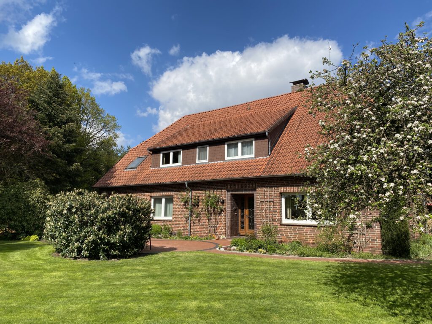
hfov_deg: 67.3
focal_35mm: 26
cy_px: 162
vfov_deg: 53.1
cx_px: 216
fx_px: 324
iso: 32
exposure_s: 1/2762
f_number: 1.8
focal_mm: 4.25
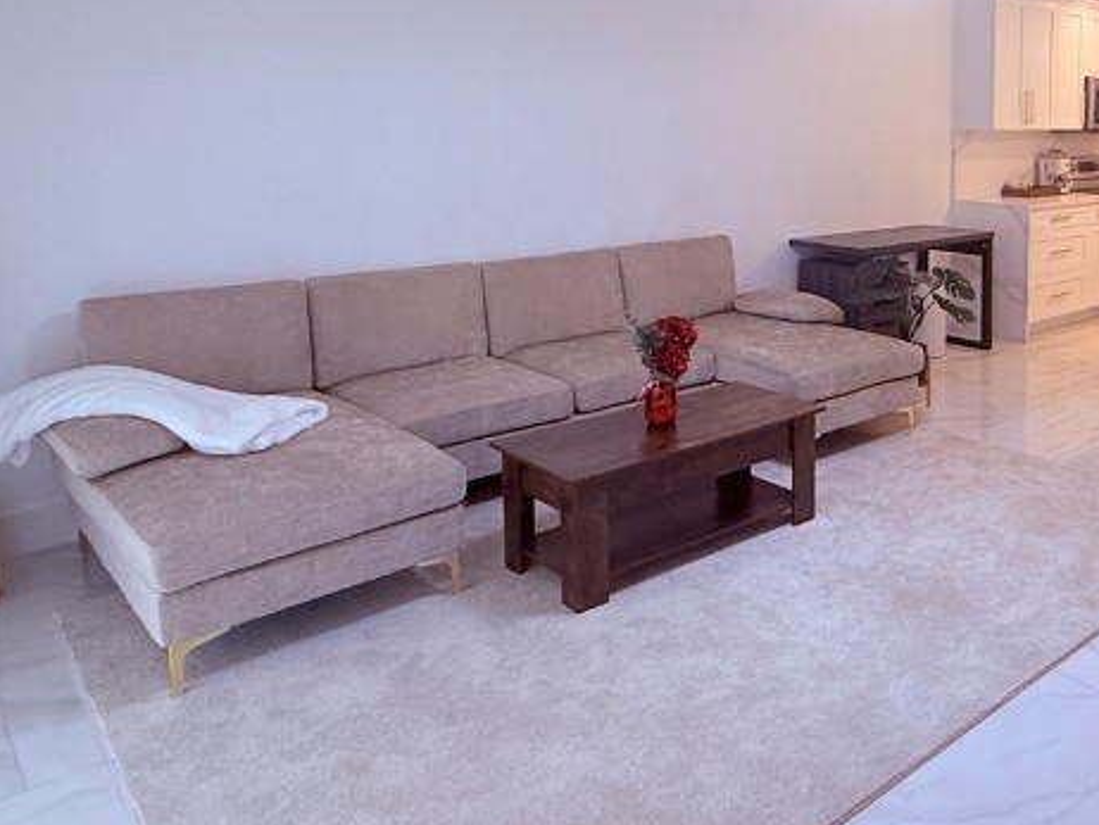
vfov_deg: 43.9
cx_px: 909
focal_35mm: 31
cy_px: 202
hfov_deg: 53.6
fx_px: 985
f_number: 2.2
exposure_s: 1/120
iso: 250
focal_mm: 2.22
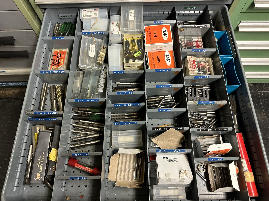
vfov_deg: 56.8
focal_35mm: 24
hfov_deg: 71.6
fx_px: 187
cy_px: 100
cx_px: 134
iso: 200
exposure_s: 1/60
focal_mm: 6.86
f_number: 1.78
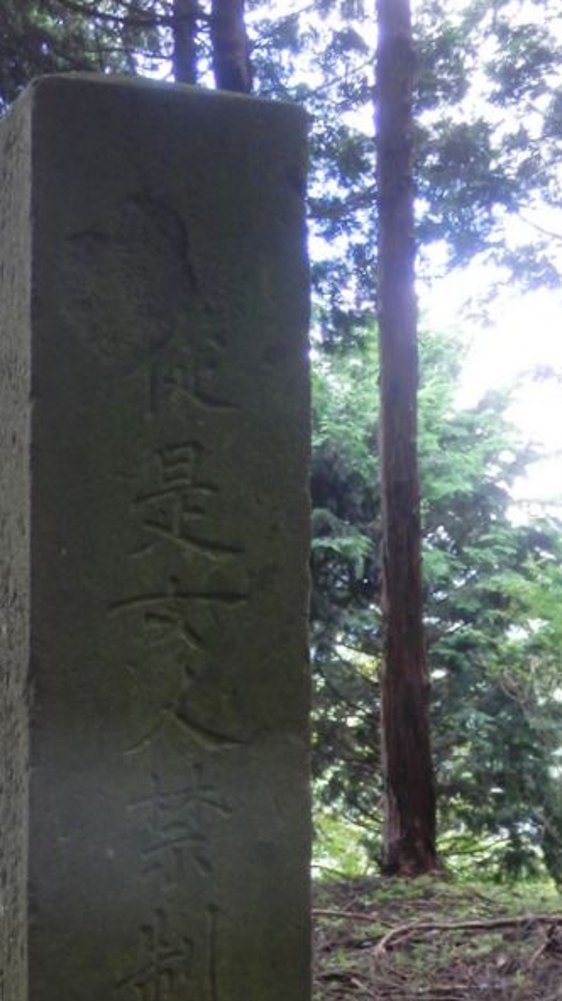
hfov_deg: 20.3
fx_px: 1565
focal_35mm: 59
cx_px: 185
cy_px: 593
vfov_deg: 35.4
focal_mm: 7.3
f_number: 3.7
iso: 200
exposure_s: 1/25
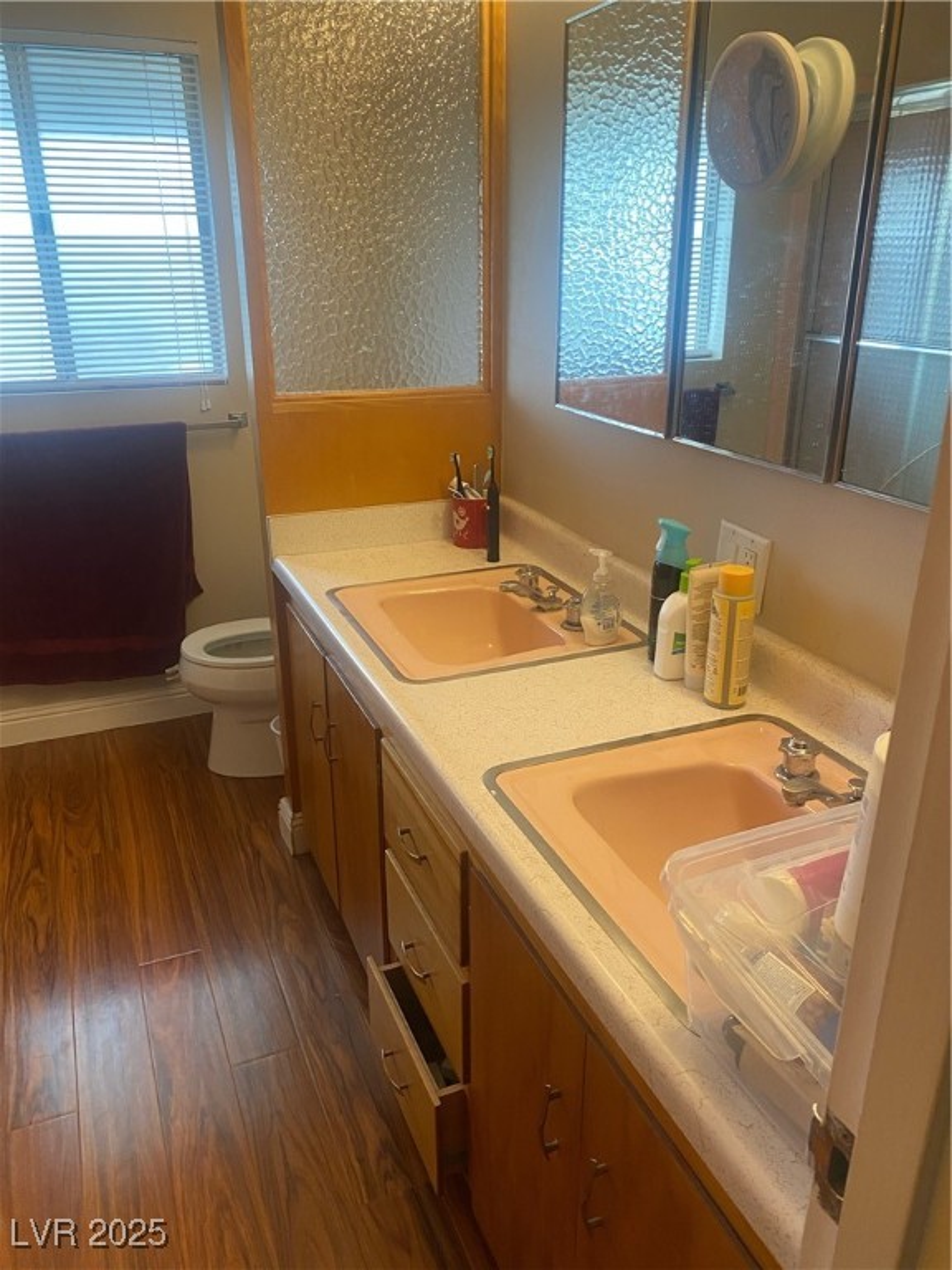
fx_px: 953
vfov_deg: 67.3
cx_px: 476
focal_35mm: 26
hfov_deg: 53.1
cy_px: 635
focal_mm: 4.25
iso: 125
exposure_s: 1/60
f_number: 1.8
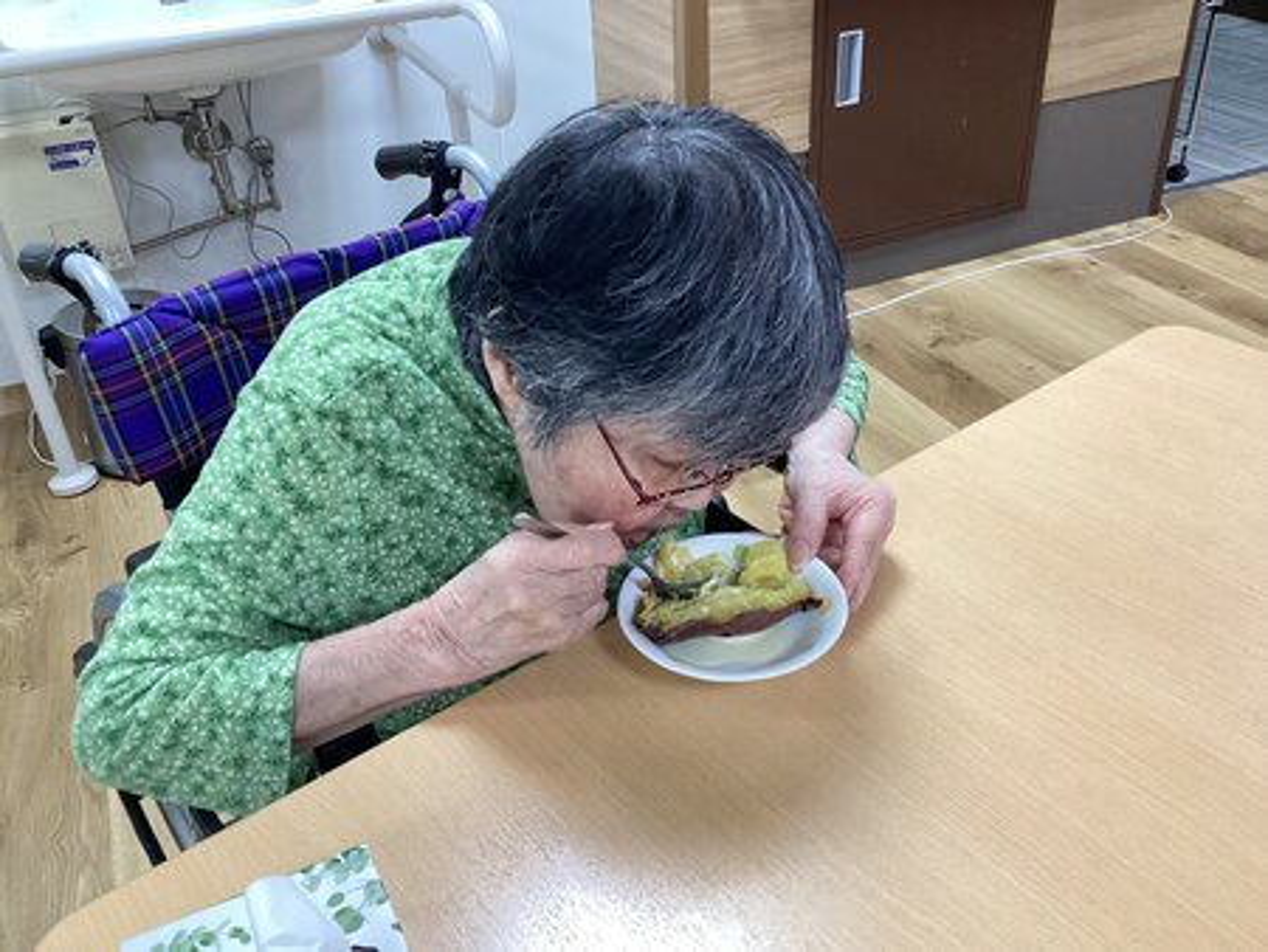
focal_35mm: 31
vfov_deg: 45.5
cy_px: 476
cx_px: 634
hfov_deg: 58.3
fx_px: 1136
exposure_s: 1/60
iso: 250
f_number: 2.4
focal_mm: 3.3
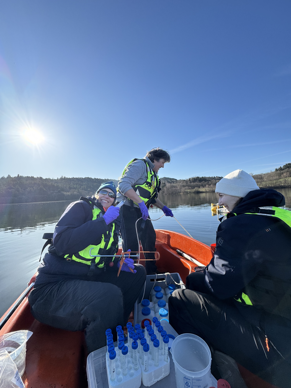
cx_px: 146
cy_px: 194
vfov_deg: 102.1
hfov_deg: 85.7
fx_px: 157
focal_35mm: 14
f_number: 2.2
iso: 40
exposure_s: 1/1346
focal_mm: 2.22
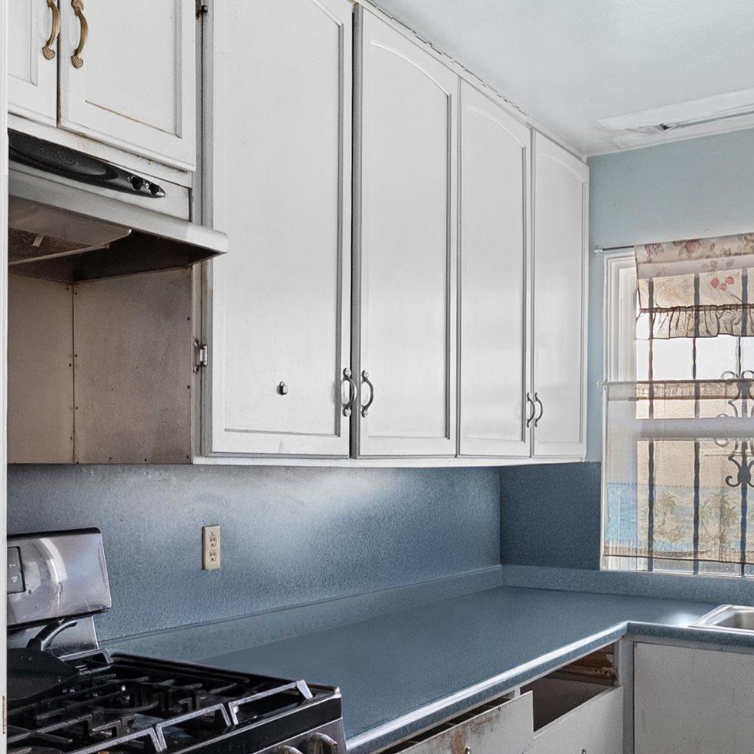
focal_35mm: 41
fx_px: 999
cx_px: 109
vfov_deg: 41.0
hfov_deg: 39.1
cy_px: 481
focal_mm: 15.2
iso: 800
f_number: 10
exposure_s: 1/13
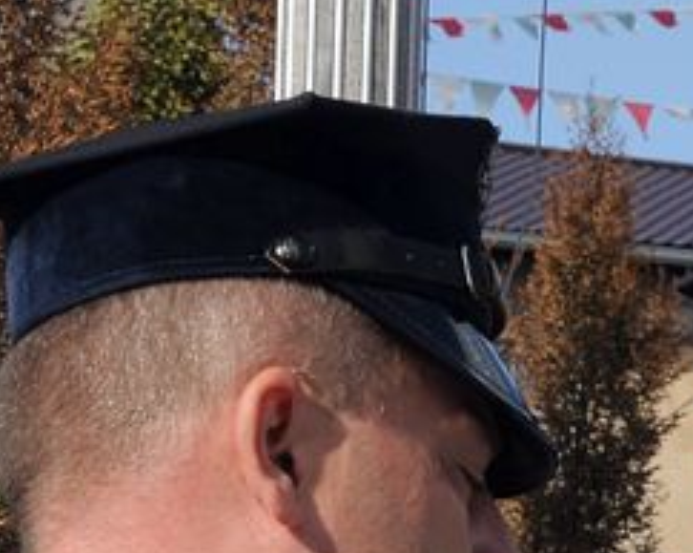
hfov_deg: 9.6
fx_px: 4056
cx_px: 891
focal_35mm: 198
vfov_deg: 7.7
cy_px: 712
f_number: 11
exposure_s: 1/500
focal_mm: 40
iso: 400
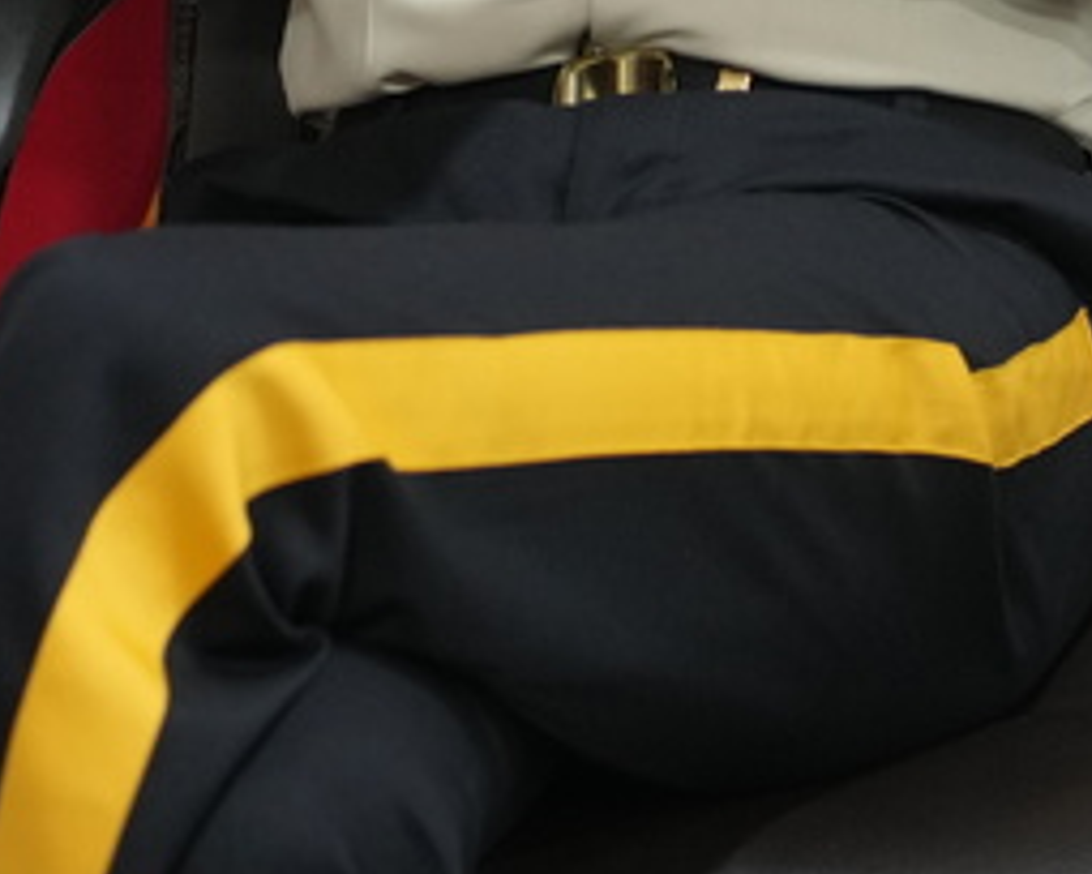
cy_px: -503
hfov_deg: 14.5
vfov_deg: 11.2
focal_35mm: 132
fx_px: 4266
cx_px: 308
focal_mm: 35
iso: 2000
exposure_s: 1/200
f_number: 2.8
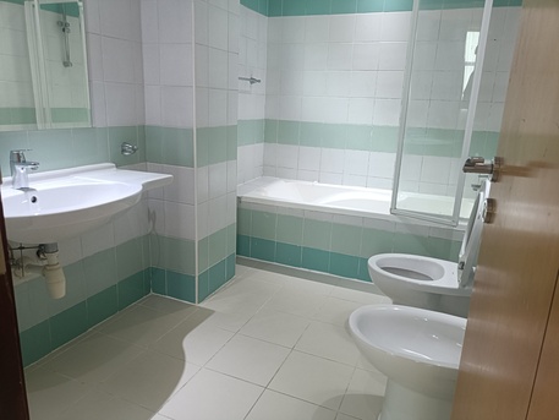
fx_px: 404
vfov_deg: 54.9
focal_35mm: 25
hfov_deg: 69.4
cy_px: 210
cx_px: 280
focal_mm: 4.7
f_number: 1.7
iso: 1074
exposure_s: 1/50
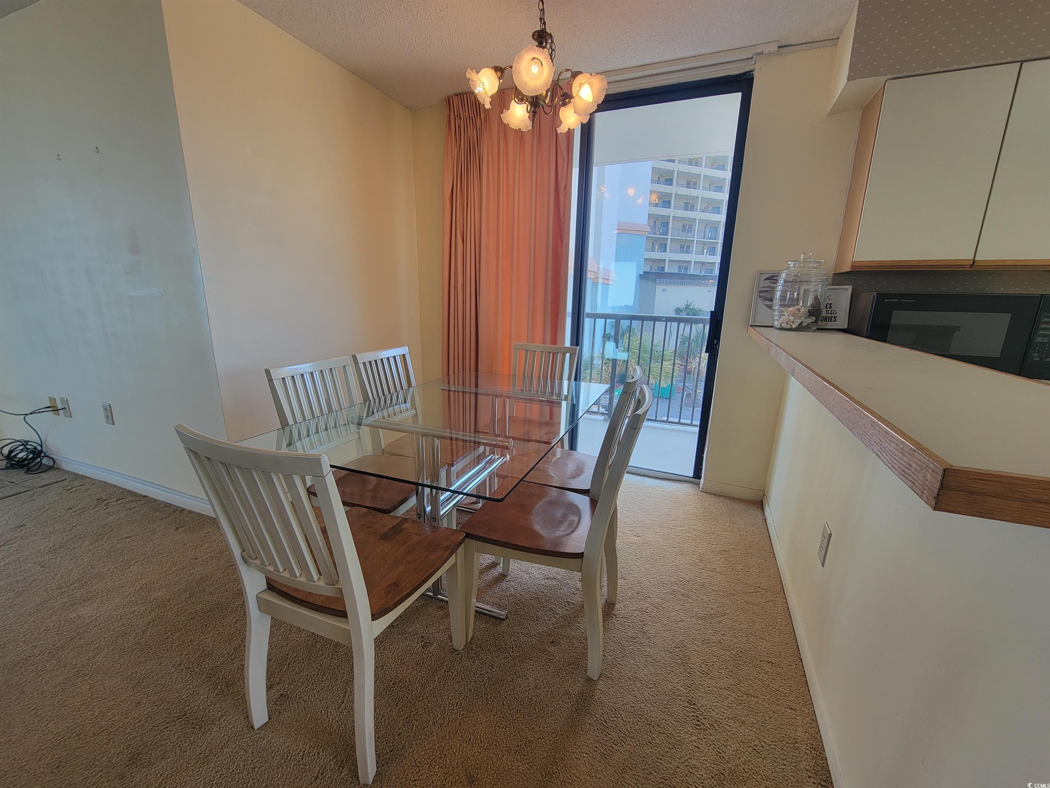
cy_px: 394
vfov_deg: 89.9
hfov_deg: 106.2
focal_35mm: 13
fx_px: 394
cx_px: 525
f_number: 2.2
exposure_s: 1/120
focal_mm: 2.2
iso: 100
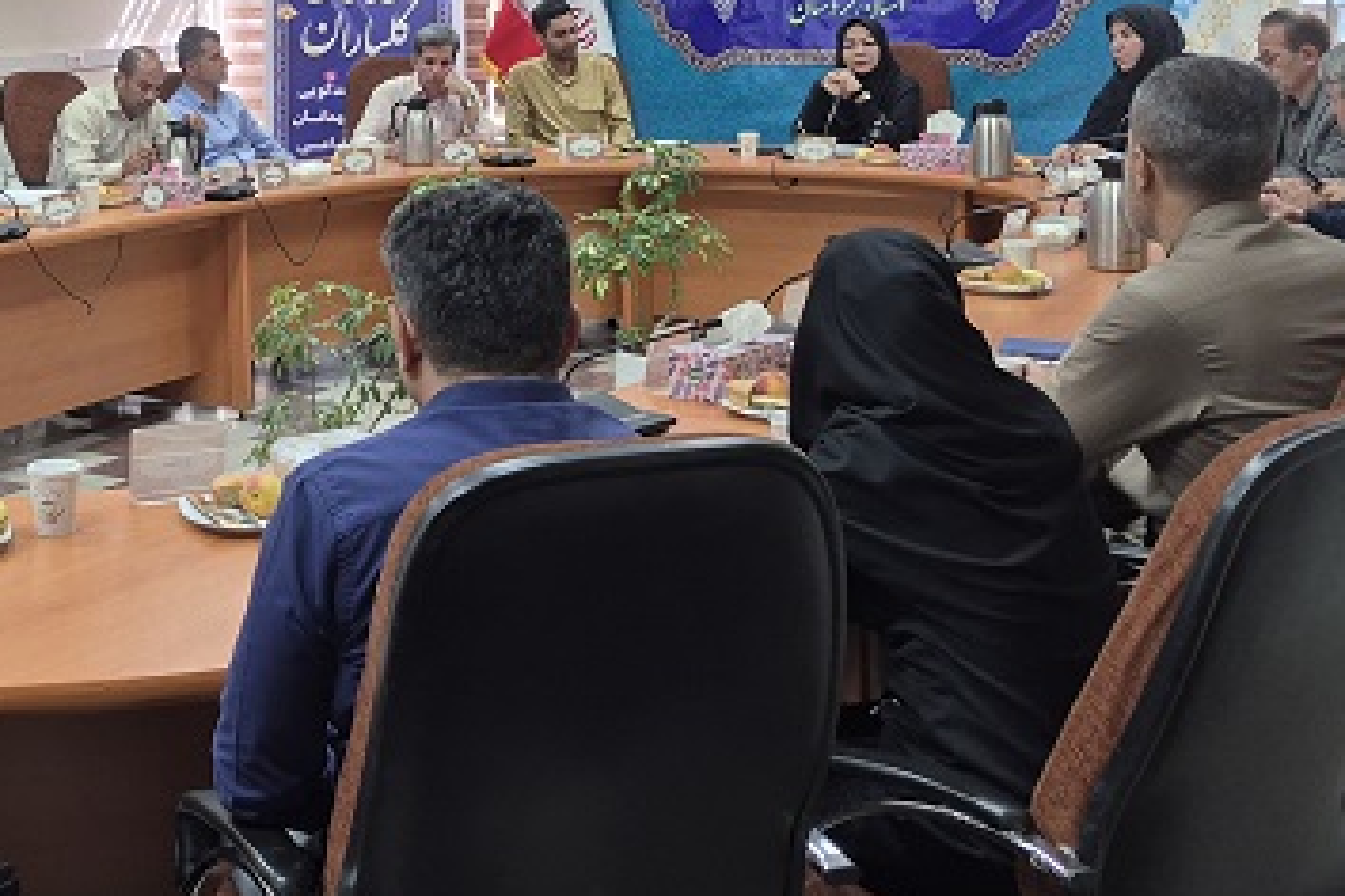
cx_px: 163
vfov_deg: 25.3
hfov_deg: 36.1
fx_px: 1943
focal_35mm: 52
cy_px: 121
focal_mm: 5.4
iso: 100
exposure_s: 1/100
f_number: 1.8
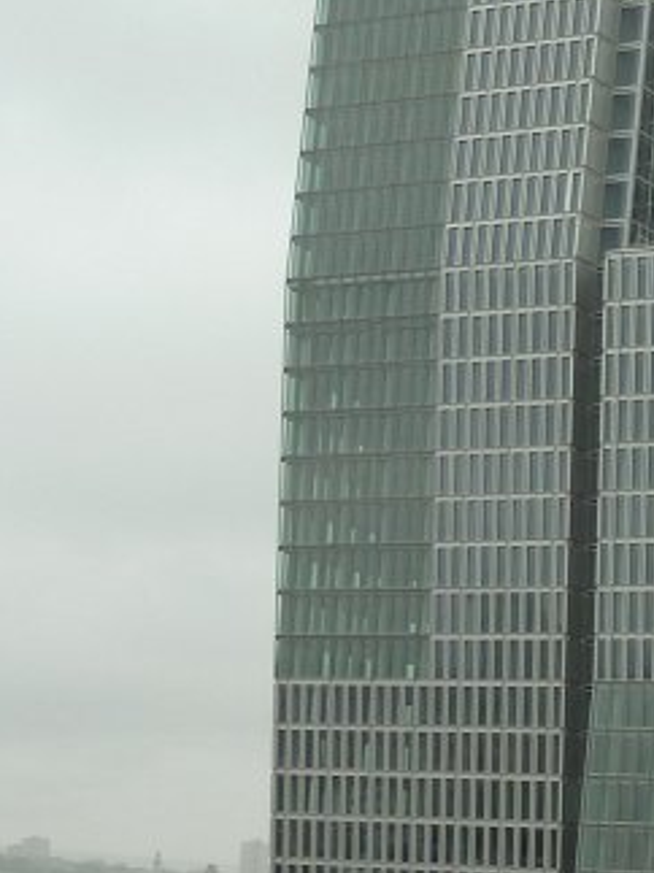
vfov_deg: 21.0
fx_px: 2319
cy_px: 749
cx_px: 965
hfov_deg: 15.0
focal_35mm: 92
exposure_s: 1/80
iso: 80
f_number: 3.4
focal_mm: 4.7
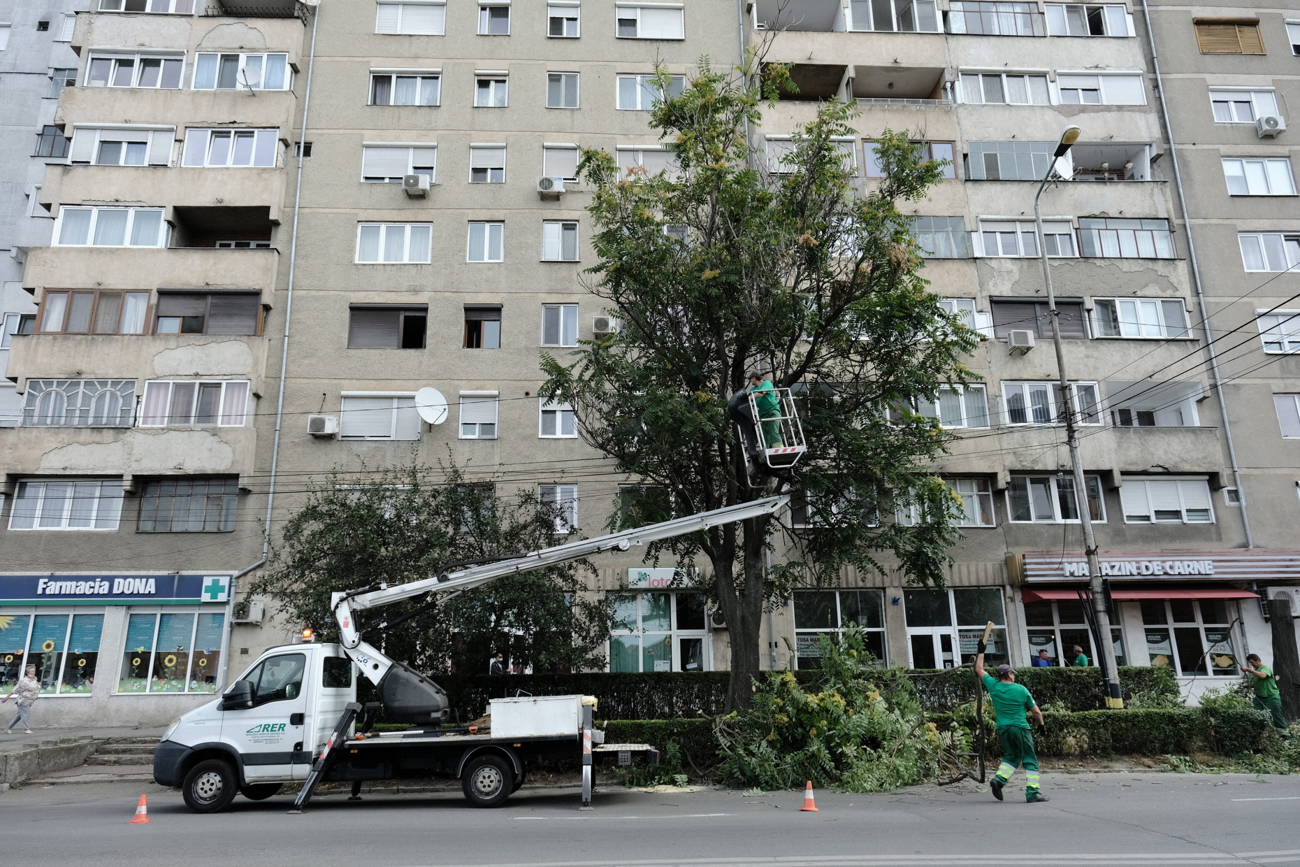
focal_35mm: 24
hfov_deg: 73.7
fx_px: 867
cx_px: 650
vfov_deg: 53.1
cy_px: 434
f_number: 5.6
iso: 160
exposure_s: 1/170
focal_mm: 16
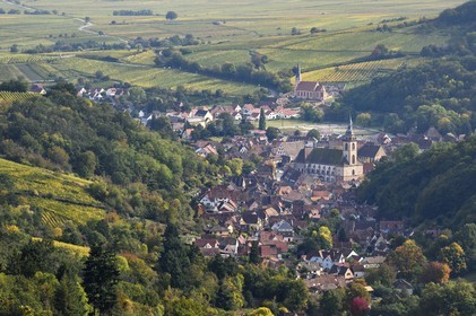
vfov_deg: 7.6
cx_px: 238
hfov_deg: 11.4
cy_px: 158
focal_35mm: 180
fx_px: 2378
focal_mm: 180
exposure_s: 1/320
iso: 400
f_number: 13
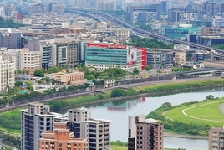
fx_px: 1058
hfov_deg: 12.1
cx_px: 69
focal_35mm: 170
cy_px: 72
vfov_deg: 8.1
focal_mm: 65
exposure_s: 1/125
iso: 140
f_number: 6.3
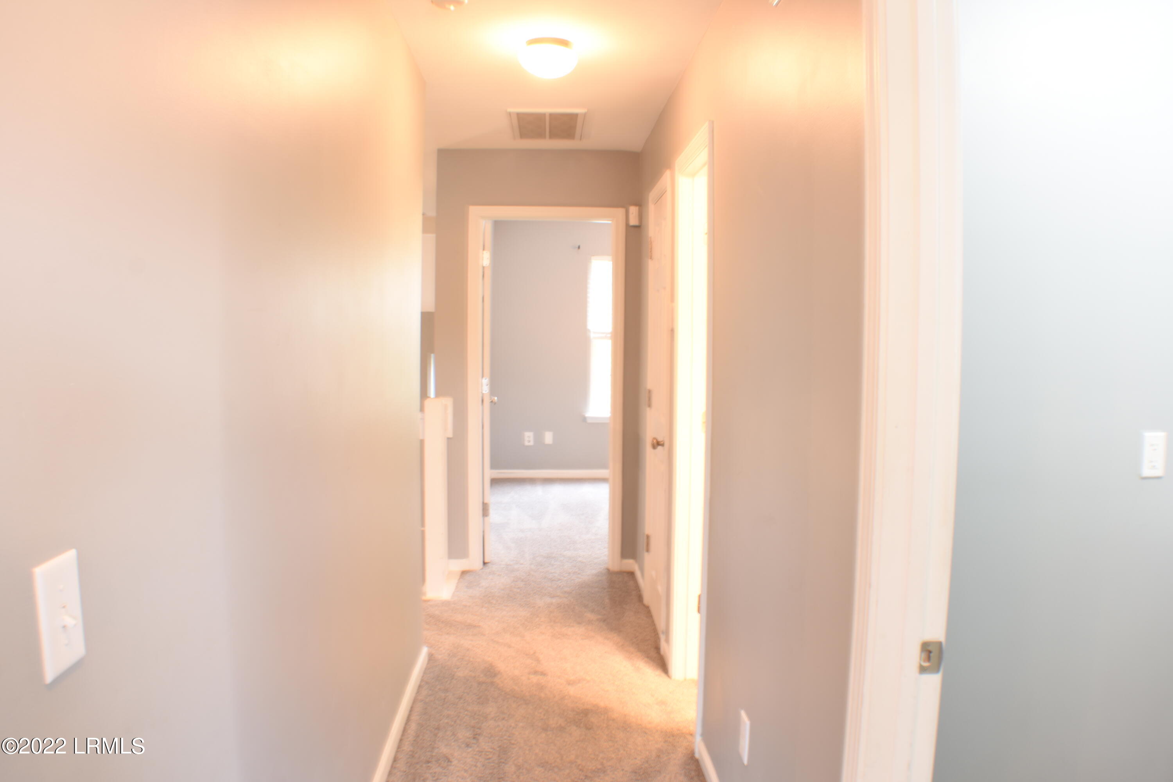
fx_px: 1173
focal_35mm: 36
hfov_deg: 53.1
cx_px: 586
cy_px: 391
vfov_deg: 36.9
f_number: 7.1
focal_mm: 24
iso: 100
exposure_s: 2.5
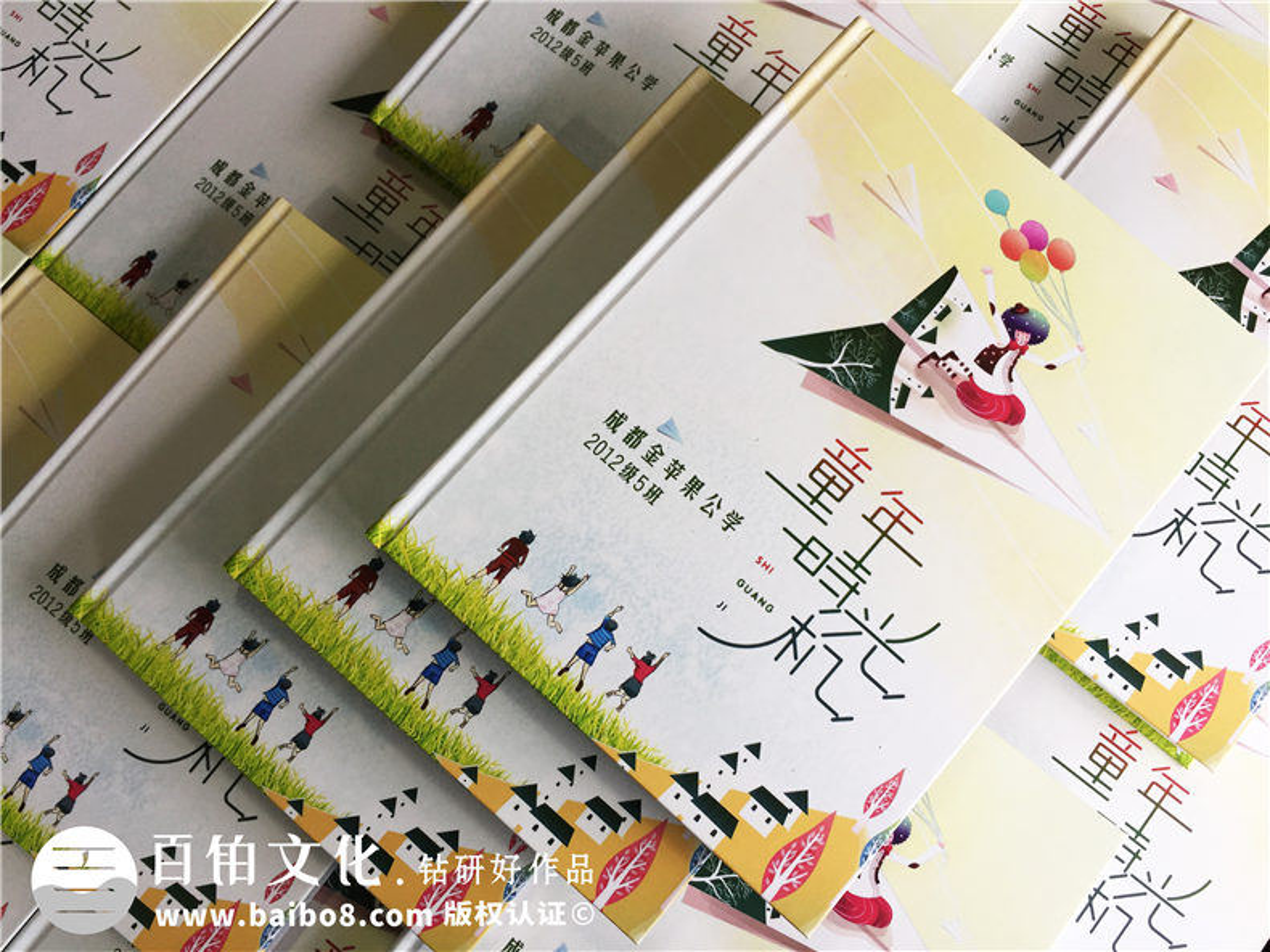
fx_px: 1064
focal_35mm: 29
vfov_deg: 48.2
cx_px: 635
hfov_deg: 61.7
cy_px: 476
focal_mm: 4.15
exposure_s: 1/50
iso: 32
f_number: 2.2
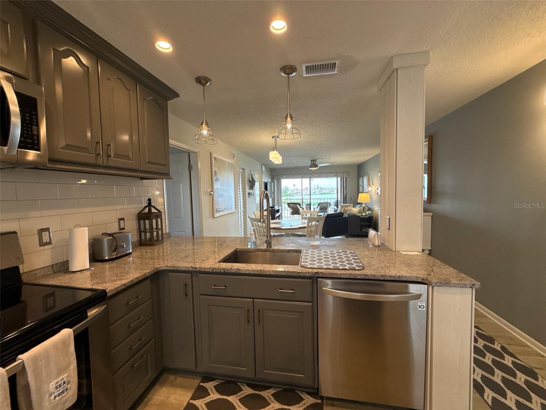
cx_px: 273
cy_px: 205
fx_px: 221
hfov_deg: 102.1
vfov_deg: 85.7
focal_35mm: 14
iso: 160
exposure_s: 1/120
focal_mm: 2.22
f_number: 2.2
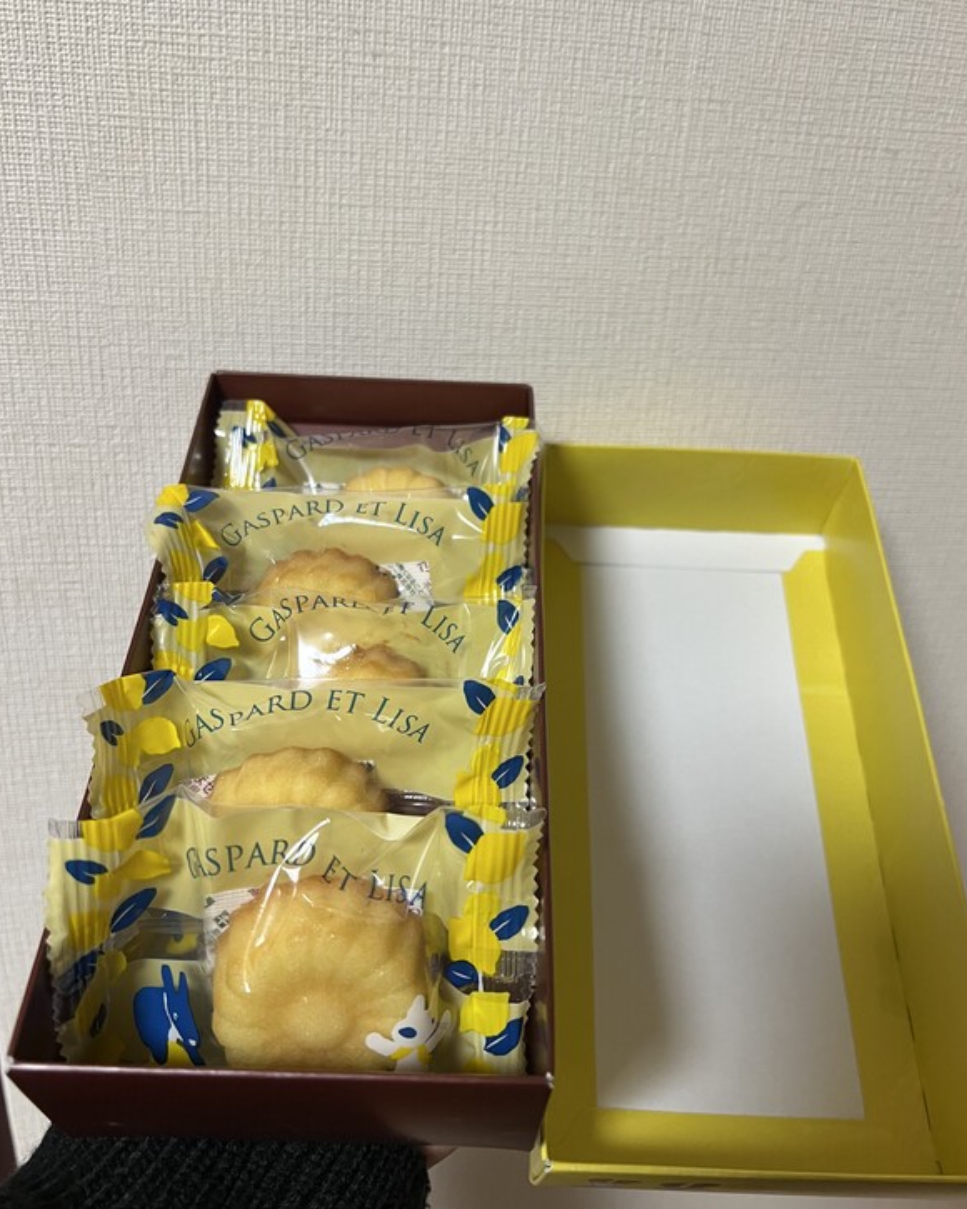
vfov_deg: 62.2
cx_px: 484
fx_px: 1002
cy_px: 587
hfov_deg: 51.5
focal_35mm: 28
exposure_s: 1/50
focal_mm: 5.7
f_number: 1.5
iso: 100
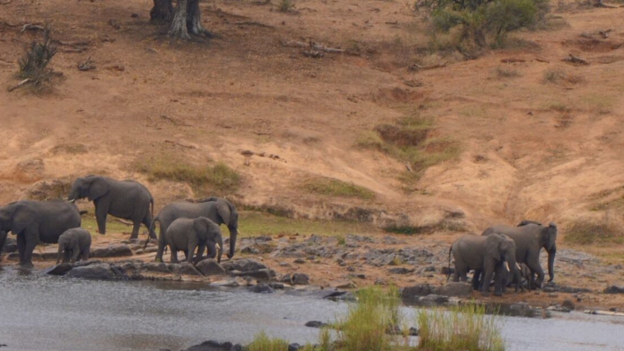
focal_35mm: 485
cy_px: -8
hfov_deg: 4.5
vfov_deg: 2.5
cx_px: 280
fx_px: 8027
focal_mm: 135
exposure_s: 1/250
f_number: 11
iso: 640
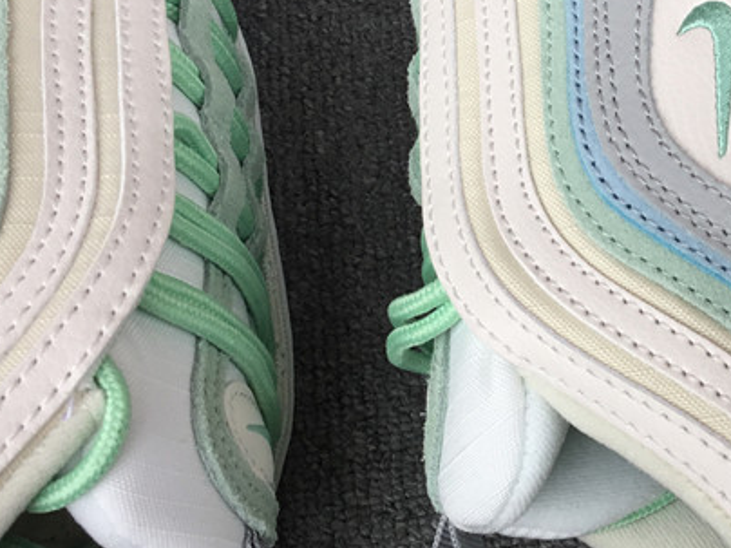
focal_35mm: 69
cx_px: 613
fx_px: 1457
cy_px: 207
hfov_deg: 27.4
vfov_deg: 21.3
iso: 25
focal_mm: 3.3
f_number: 2.4
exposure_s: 1/157
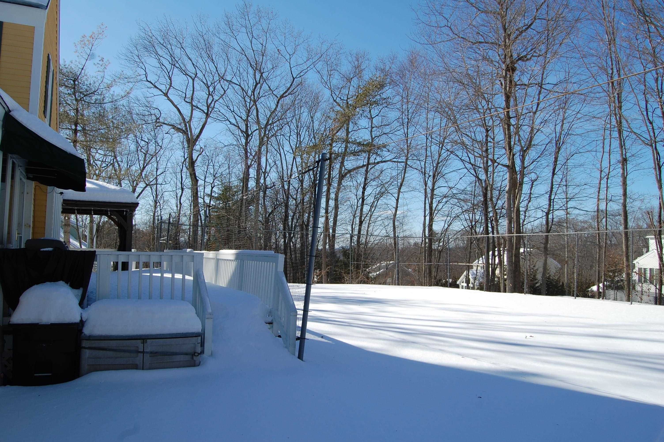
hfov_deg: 67.4
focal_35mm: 27
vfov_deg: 47.8
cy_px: 221
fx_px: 498
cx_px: 332
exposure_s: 1/400
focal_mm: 18
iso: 200
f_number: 10
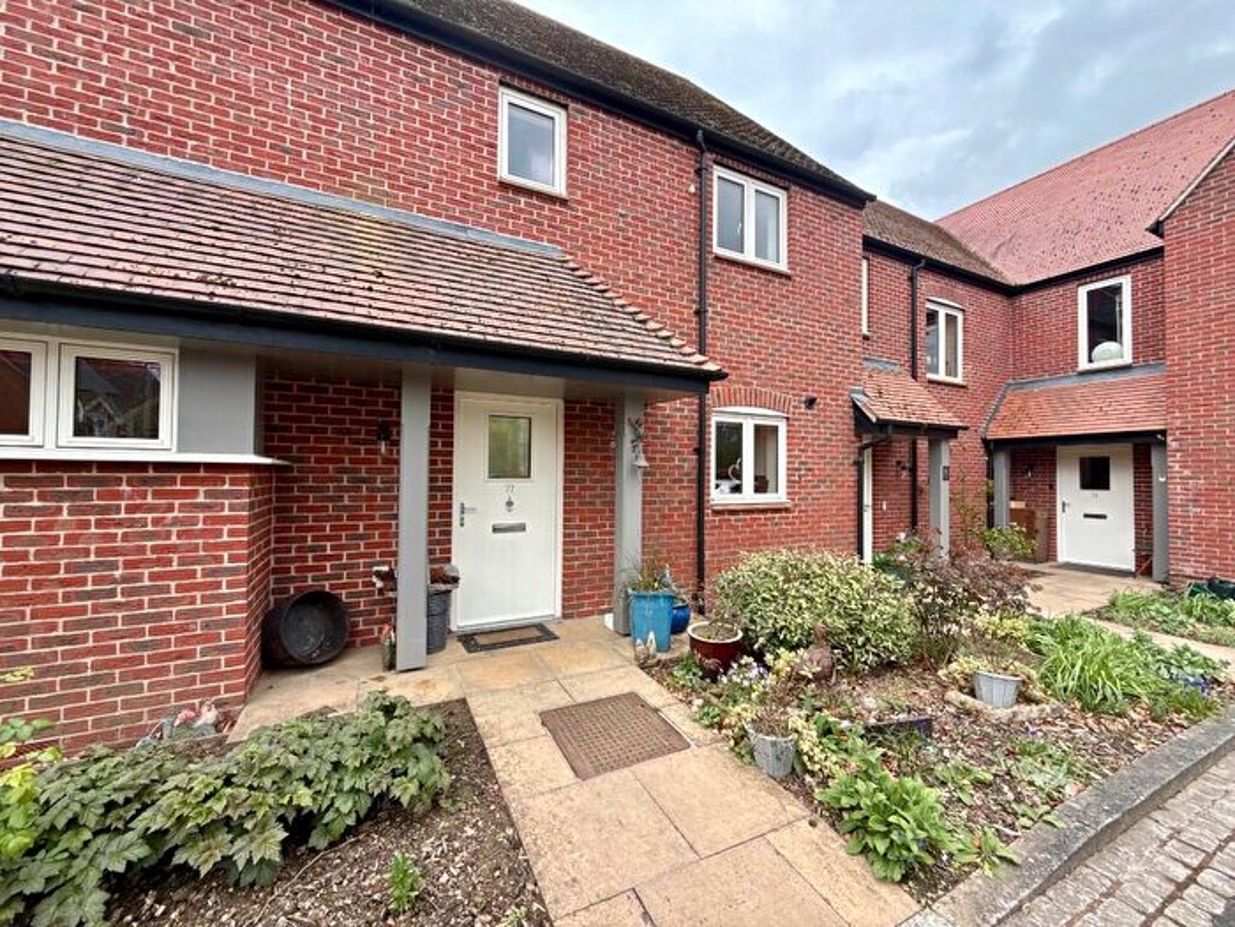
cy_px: 464
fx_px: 499
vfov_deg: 85.7
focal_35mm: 14
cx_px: 618
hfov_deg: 102.1
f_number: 2.2
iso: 50
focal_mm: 2.22
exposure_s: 1/198
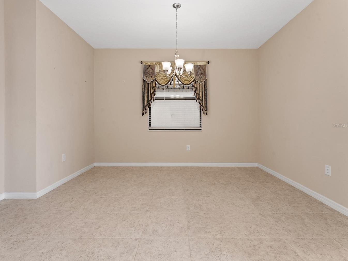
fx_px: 161
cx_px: 149
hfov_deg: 93.9
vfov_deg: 78.1
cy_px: 125
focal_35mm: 16
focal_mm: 14
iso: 200
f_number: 11
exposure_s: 1/15
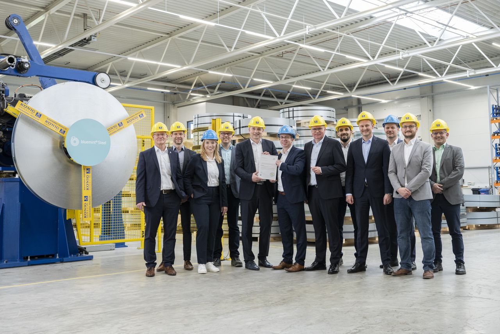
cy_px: 167
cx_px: 250
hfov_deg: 57.9
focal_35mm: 32
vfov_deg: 40.6
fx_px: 452
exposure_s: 1/80
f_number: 5
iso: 800
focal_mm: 32.5
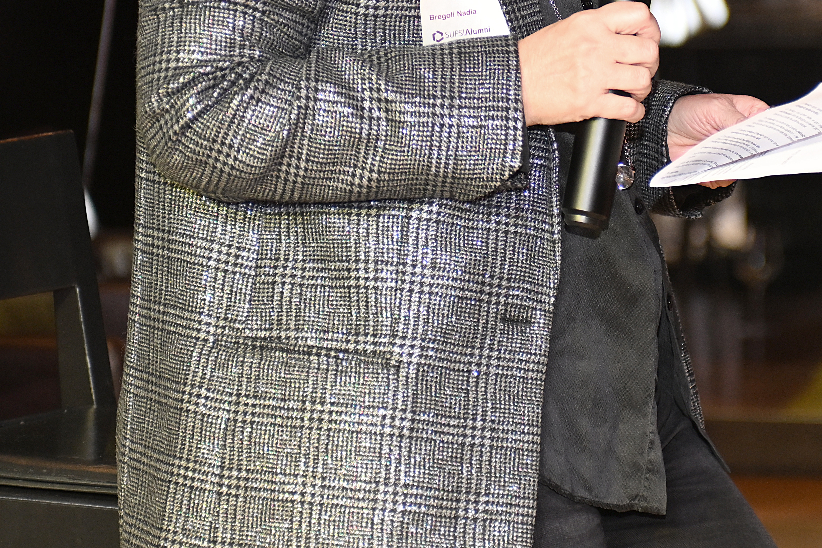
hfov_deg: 10.5
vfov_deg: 7.0
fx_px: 4452
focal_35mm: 195
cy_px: 60
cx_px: 573
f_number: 2.8
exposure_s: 1/60
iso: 640
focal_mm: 70
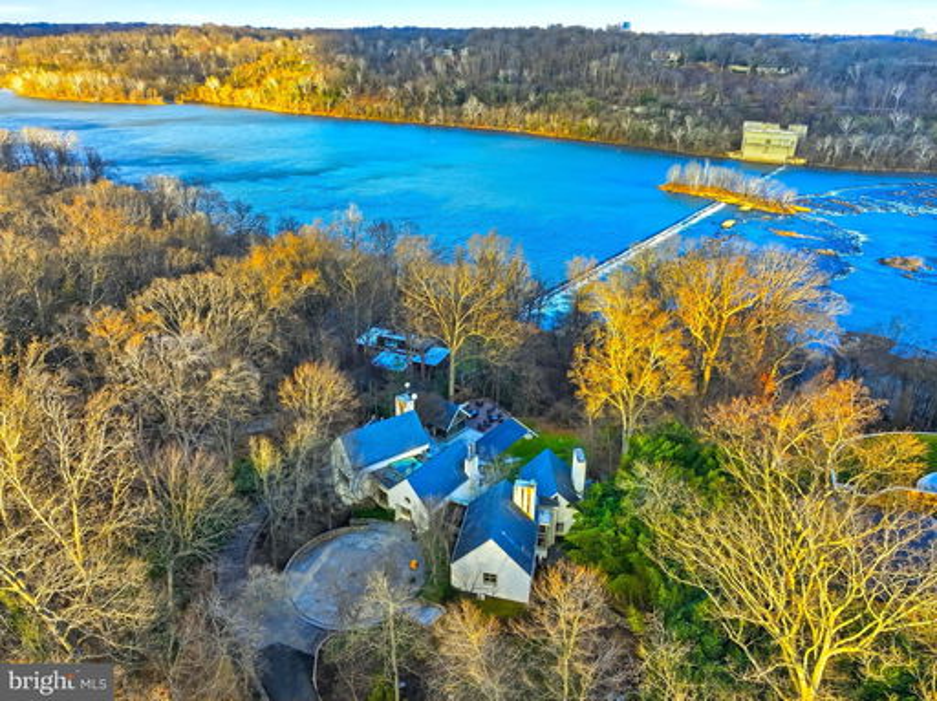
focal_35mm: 24
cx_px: 468
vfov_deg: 56.7
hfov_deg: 71.6
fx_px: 649
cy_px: 350
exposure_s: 1/160
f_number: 9
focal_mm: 12.3
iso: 390
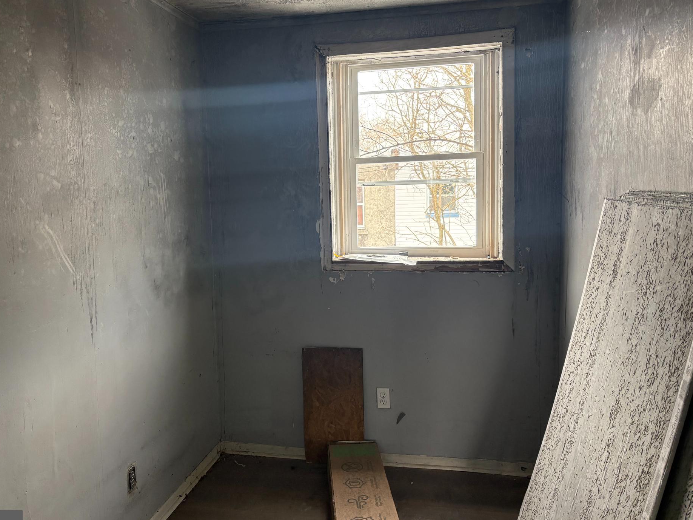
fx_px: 581
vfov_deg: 48.2
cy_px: 251
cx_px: 315
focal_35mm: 29
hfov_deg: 61.5
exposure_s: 1/60
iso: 160
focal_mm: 5.96
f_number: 1.6
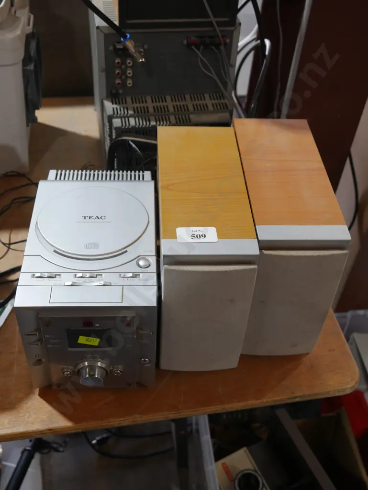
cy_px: 245
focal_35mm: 40
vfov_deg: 46.8
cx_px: 184
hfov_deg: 36.0
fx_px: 567
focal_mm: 20
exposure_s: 1/60
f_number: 4.4
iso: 400
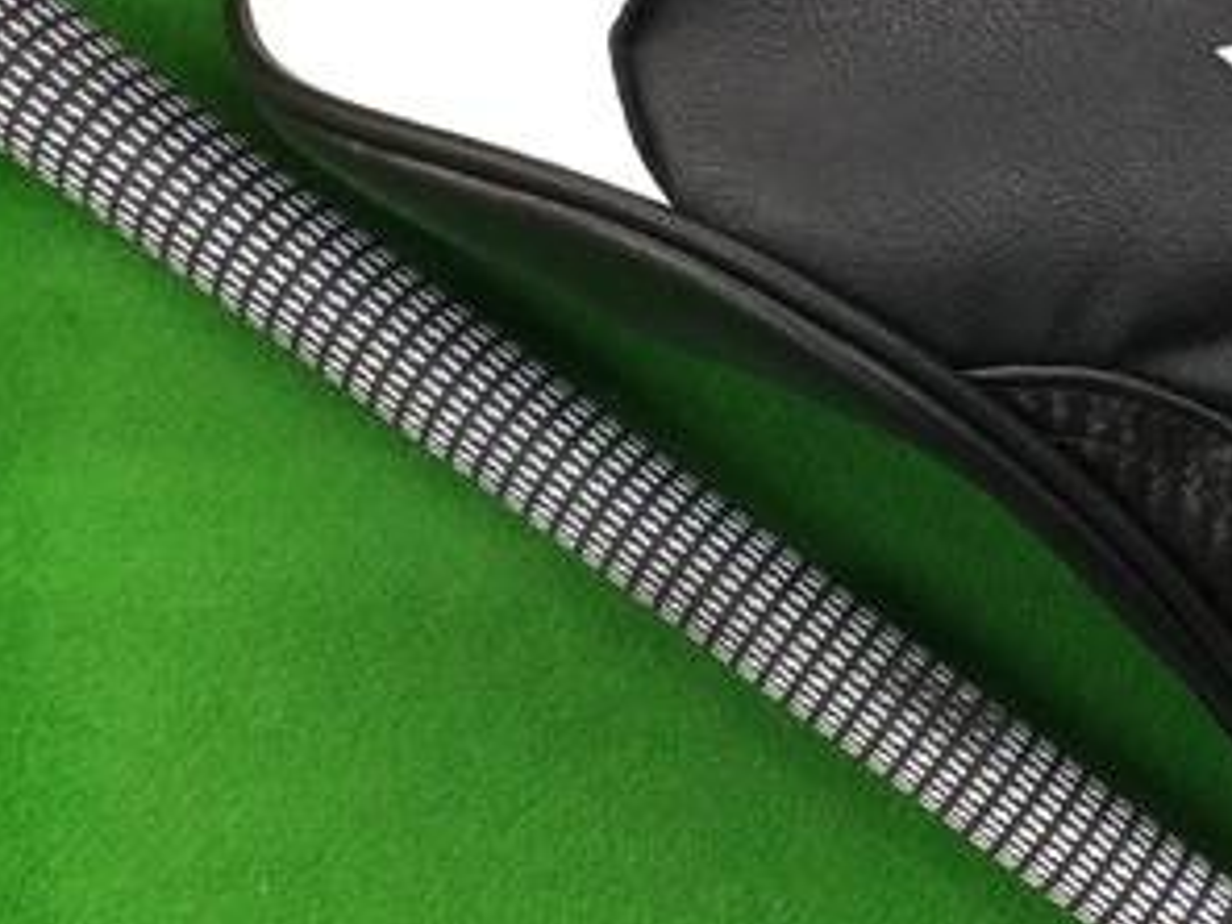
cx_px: 986
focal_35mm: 67
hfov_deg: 28.4
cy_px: 362
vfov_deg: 21.9
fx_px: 2385
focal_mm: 3.3
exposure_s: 1/30
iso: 125
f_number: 2.4
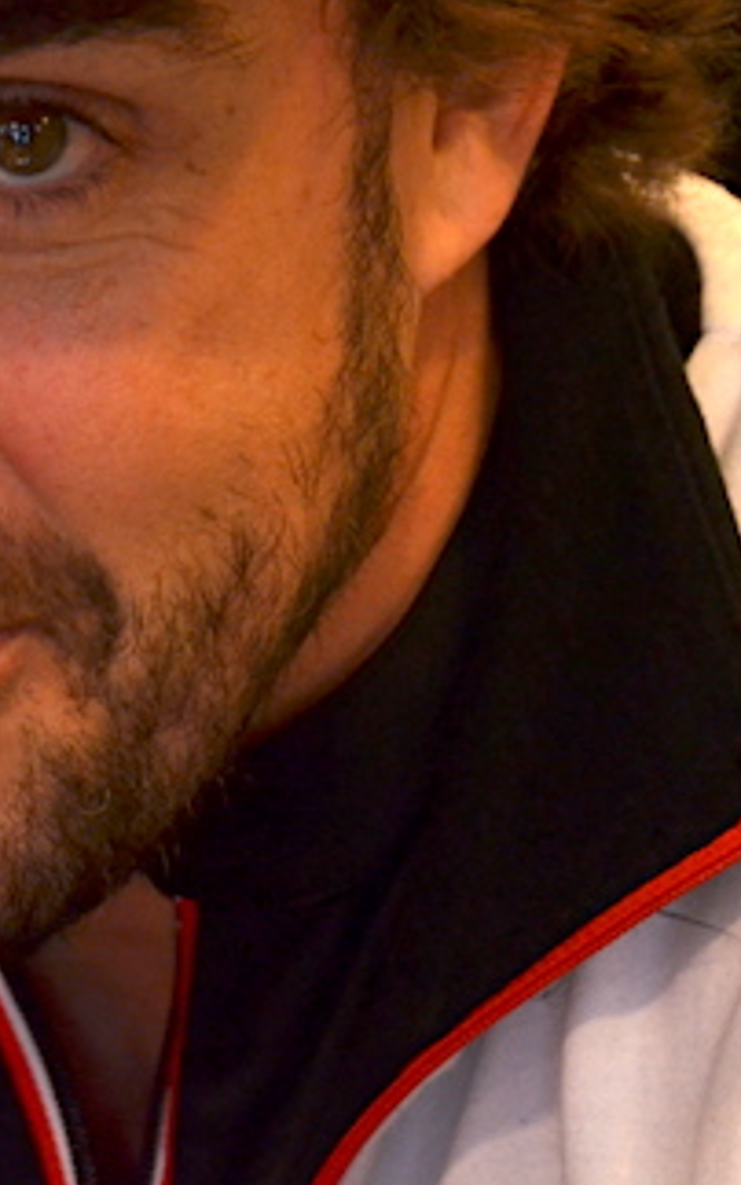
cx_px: 11
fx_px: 11433
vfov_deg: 5.9
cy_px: 394
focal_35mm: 354
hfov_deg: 3.7
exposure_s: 1/60
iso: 800
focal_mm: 110
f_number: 6
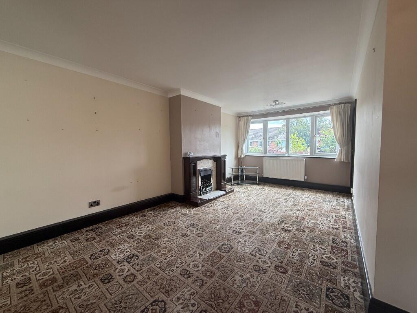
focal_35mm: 14
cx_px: 208
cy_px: 156
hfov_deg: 102.1
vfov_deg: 85.7
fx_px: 169
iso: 80
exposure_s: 1/100
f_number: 2.2
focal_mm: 2.22
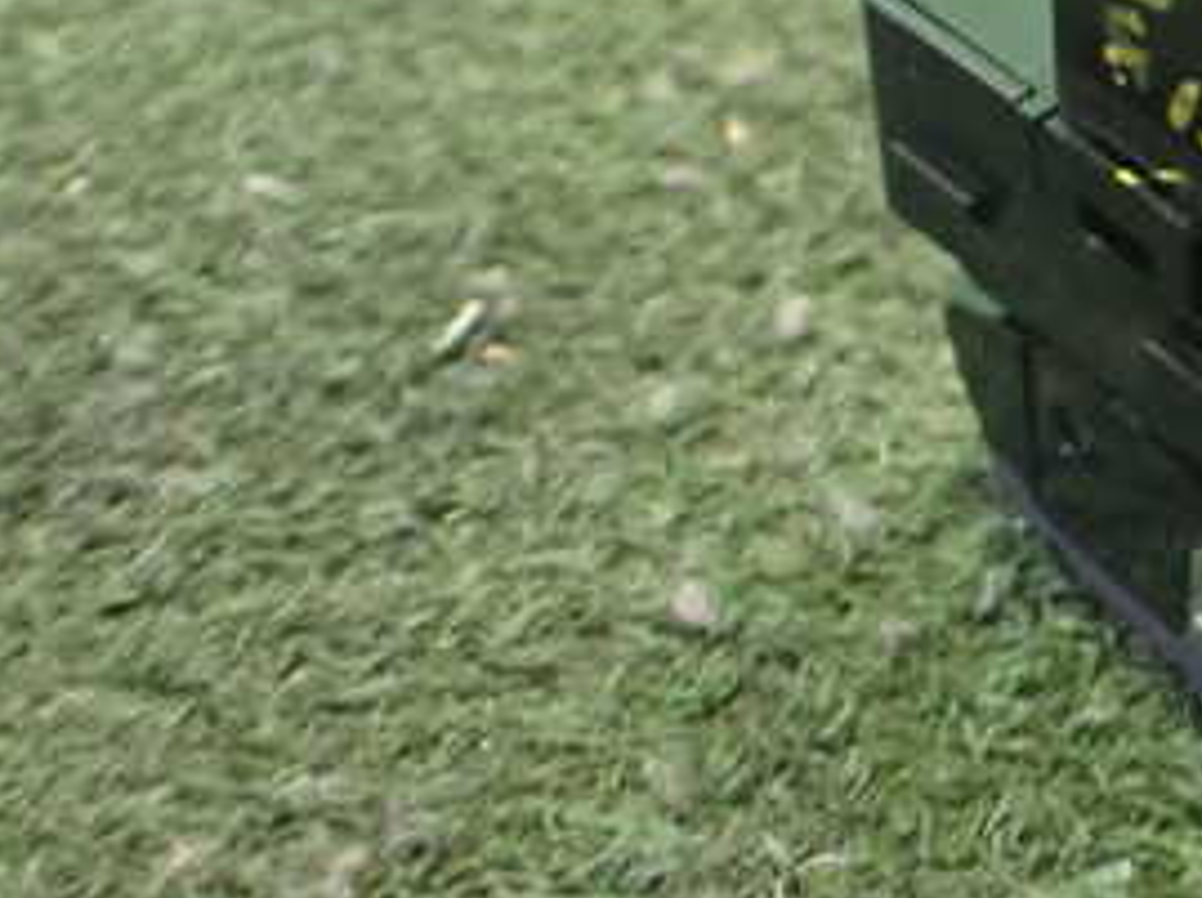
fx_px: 2323
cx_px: 1220
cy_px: 197
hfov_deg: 27.3
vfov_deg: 21.6
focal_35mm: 67
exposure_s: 1/30
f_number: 2.3
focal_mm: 5.4
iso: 1000
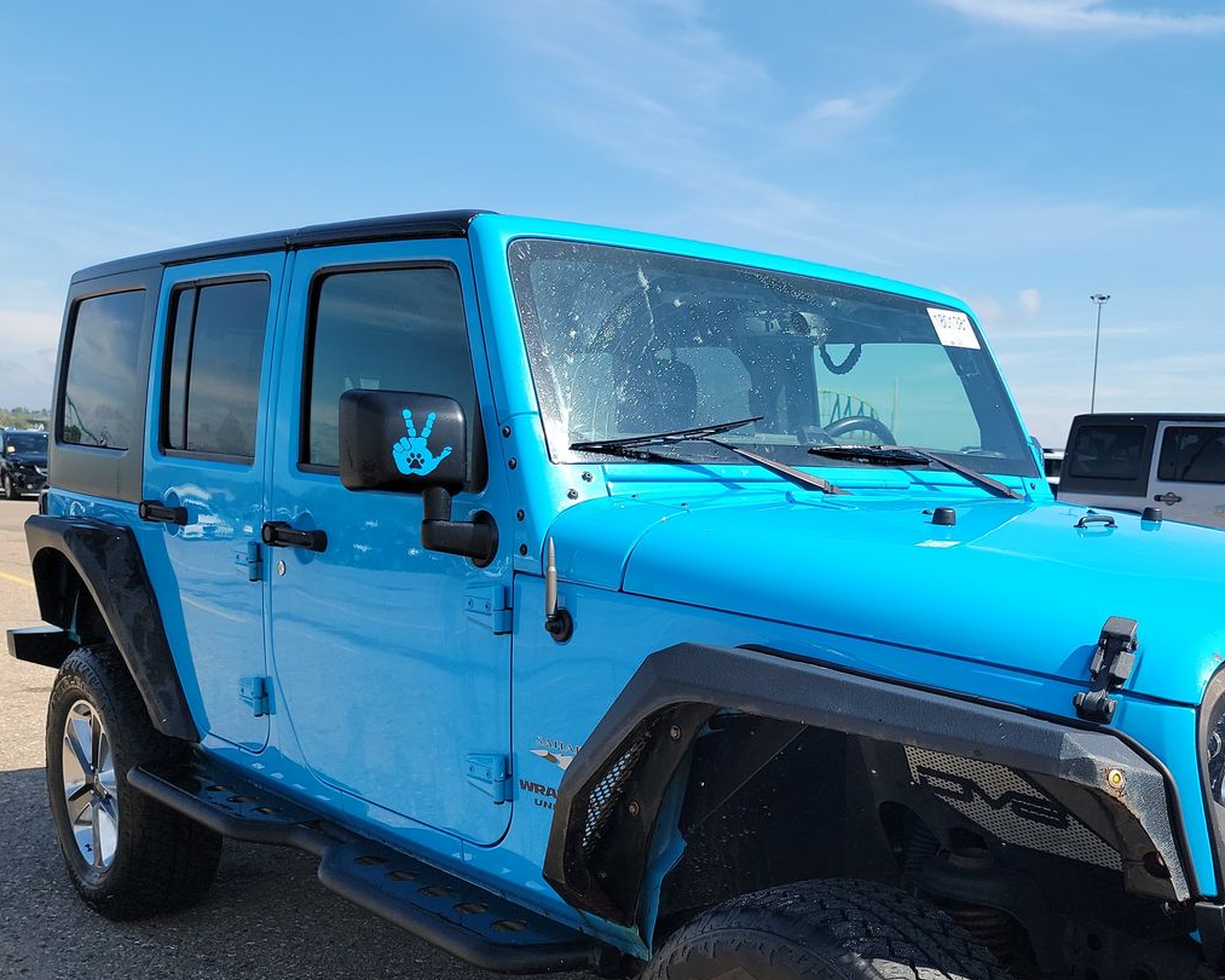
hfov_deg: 47.8
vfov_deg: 39.6
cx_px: 866
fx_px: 1341
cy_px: 656
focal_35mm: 37
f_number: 1.8
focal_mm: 6.7
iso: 50
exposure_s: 1/669
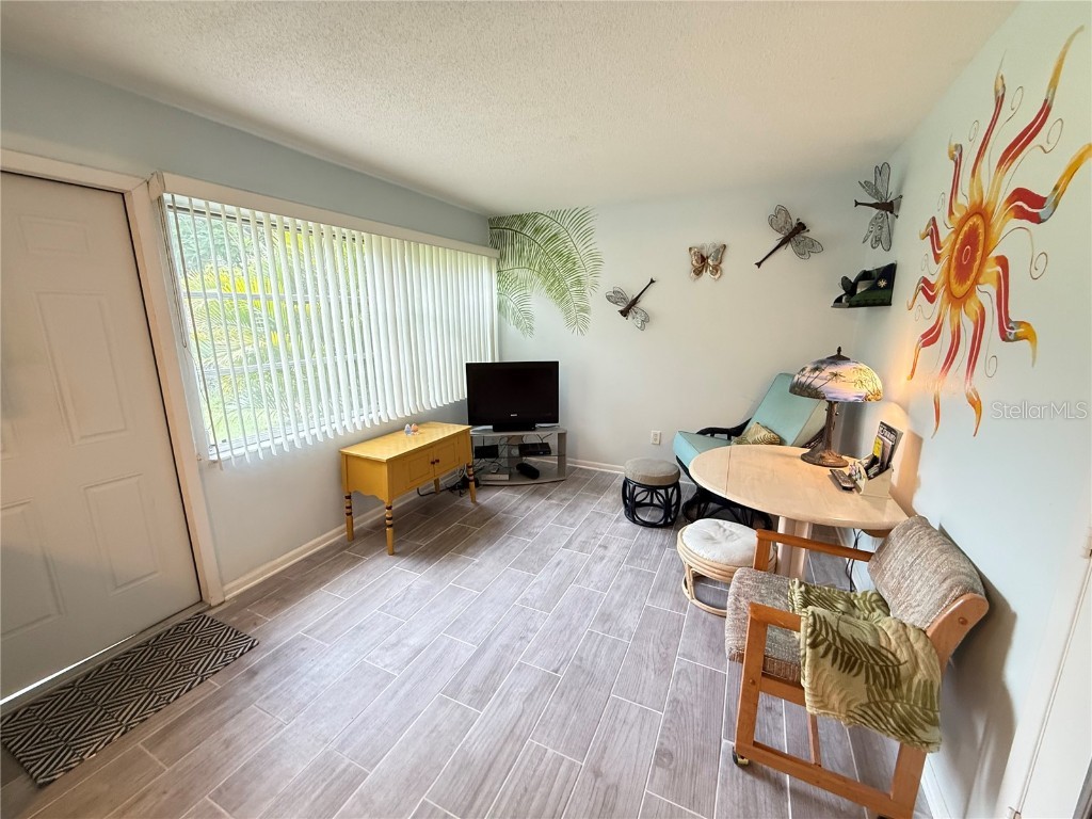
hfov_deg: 102.1
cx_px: 546
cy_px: 410
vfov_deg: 85.7
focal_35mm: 14
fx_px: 442
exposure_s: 1/120
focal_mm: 2.22
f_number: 2.2
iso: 500
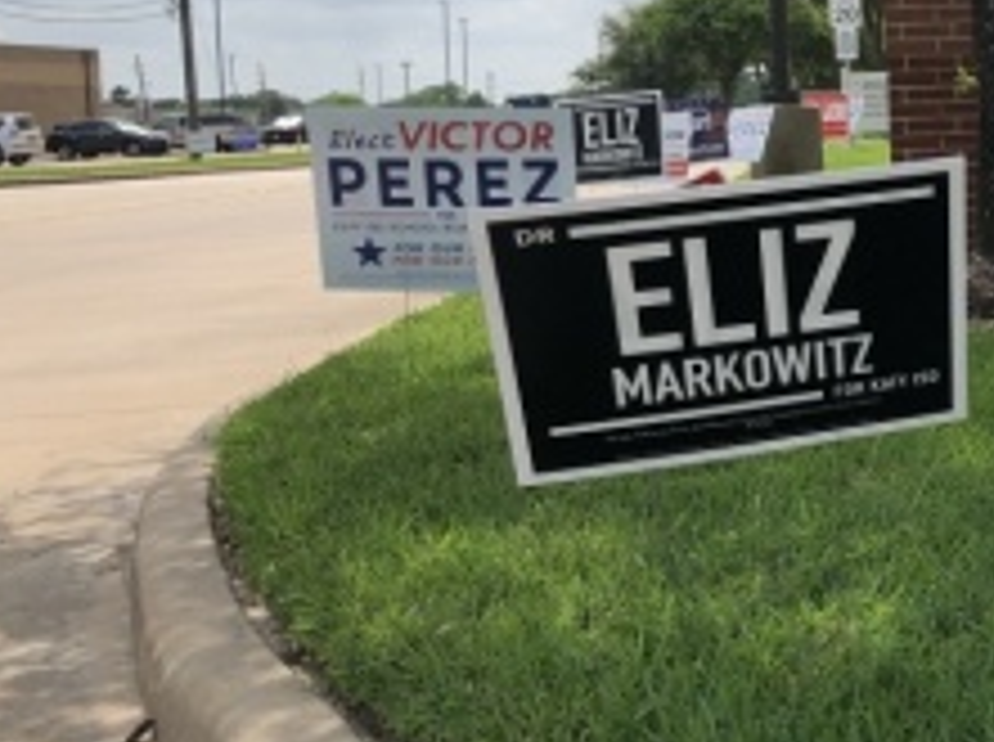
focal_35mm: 66
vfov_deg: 22.0
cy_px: 198
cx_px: 1111
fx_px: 1892
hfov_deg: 26.9
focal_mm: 3.99
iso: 20
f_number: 1.8
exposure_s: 1/2114
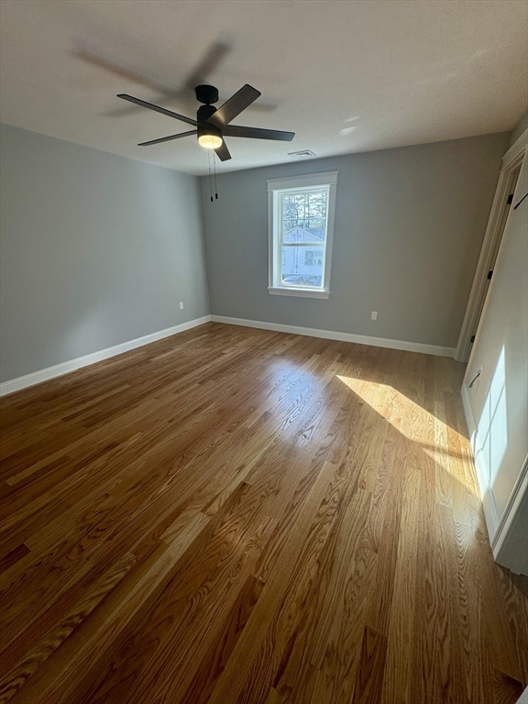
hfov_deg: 85.7
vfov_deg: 102.1
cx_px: 264
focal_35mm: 14
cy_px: 352
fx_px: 285
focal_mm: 2.22
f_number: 2.2
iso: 40
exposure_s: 1/166
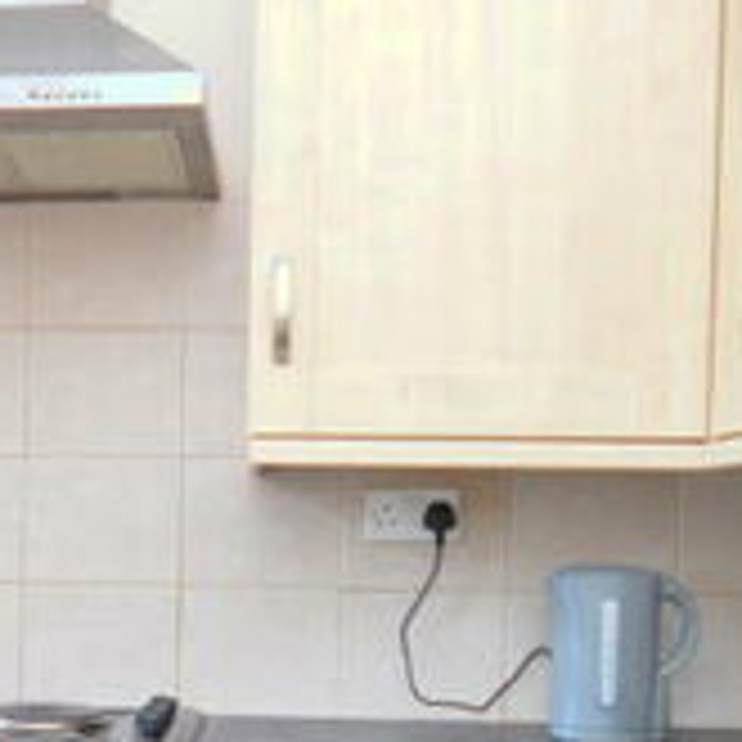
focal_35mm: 54
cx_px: 76
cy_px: 612
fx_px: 1310
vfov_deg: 30.7
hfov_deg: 30.3
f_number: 3.5
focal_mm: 10
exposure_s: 1/60
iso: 1250
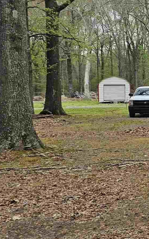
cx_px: 327
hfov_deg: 12.9
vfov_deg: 24.6
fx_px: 546
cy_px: 101
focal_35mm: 84
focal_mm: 6.3
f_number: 1.7
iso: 10
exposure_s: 1/151
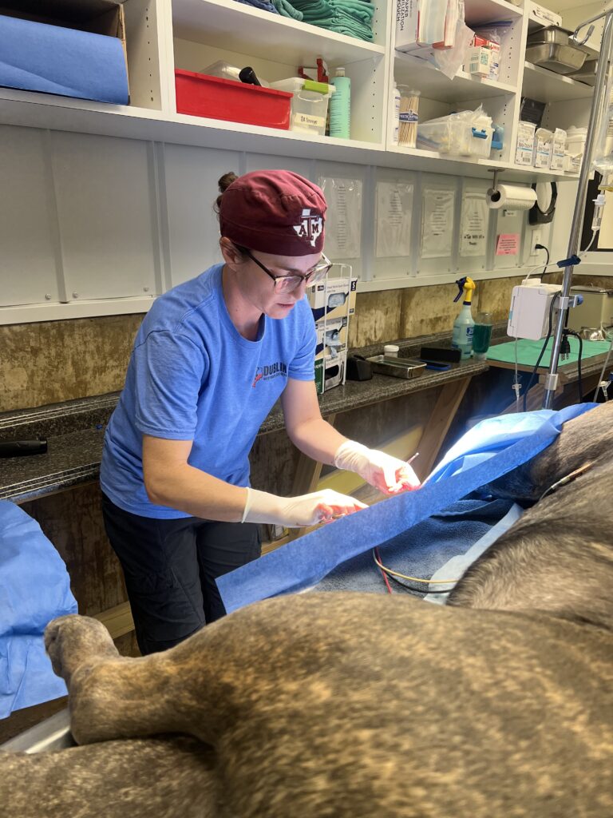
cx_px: 306
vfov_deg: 67.3
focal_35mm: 26
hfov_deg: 53.1
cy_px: 409
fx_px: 614
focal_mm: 5.7
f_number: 1.5
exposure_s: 1/120
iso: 100
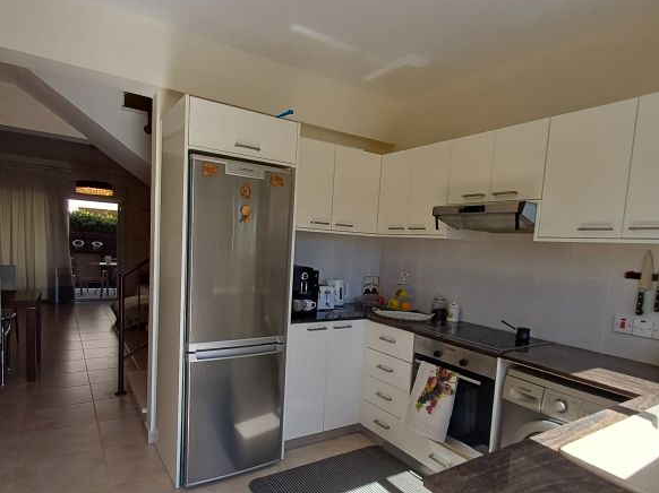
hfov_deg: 76.4
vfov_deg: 60.6
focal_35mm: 22
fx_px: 419
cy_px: 291
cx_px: 343
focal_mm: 1.64
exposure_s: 1/162
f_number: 2.2
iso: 40
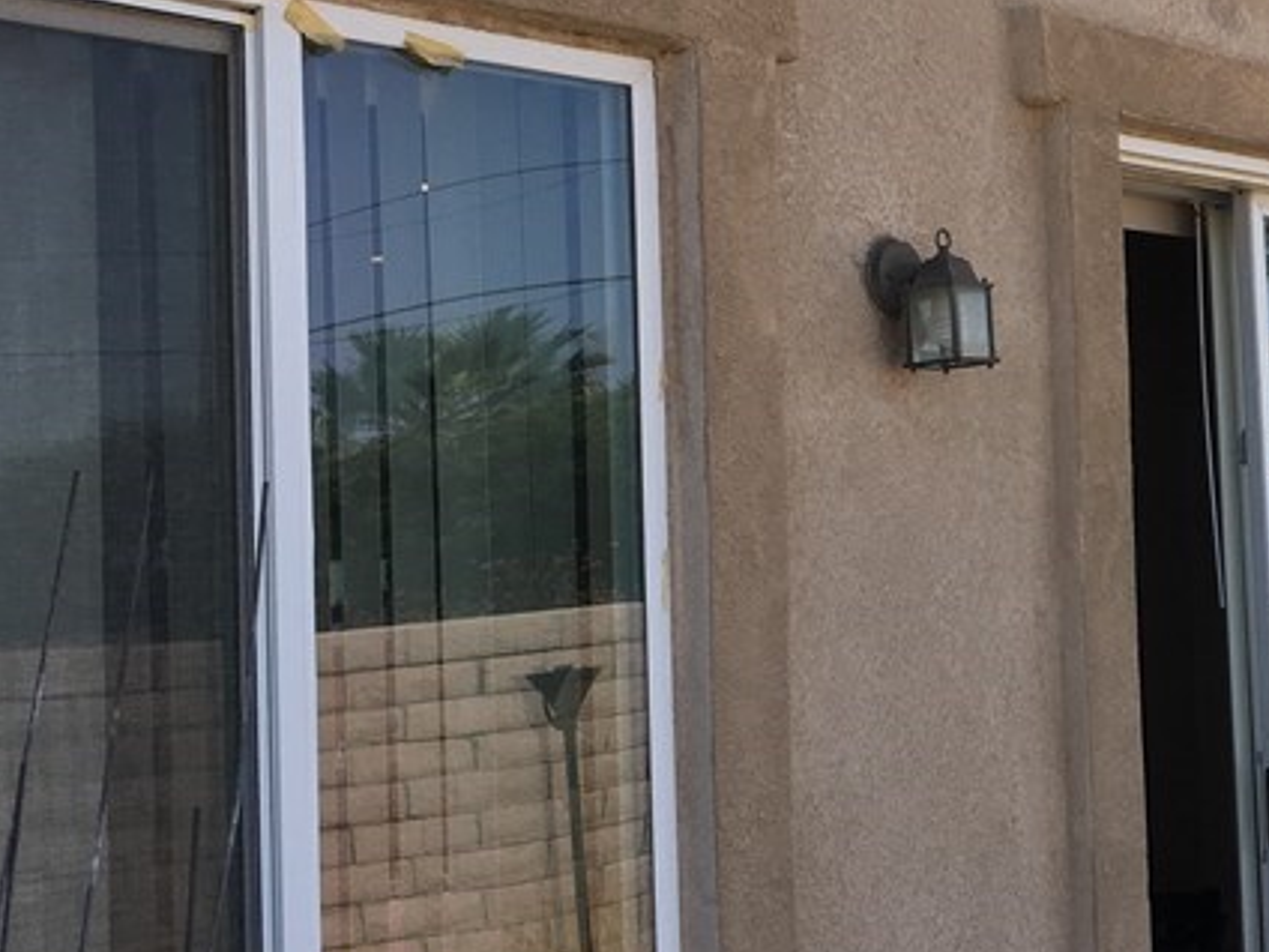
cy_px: 368
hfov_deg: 25.6
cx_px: 1410
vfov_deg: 21.0
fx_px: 2566
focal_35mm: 70
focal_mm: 4.15
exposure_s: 1/836
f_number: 2.2
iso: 25
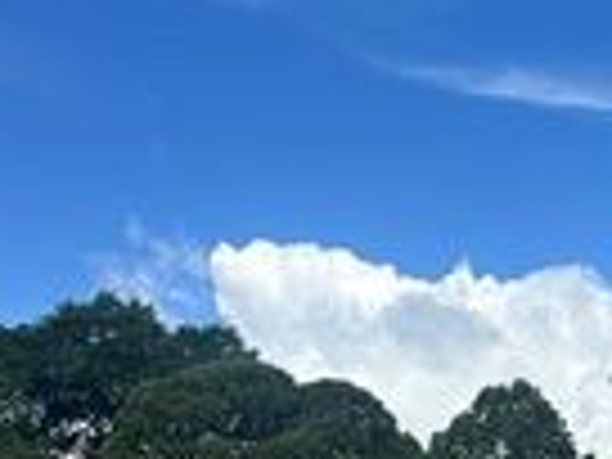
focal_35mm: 88
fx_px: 1556
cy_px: 686
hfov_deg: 21.6
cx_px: 590
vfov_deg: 15.5
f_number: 1.78
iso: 80
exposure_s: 1/2882
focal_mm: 6.86
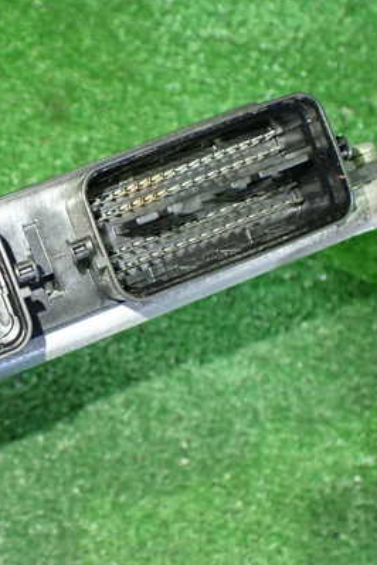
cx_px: 26
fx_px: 737
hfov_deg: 27.5
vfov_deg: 41.9
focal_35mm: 47
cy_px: 284
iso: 800
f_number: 2.3
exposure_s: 1/30
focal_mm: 5.4
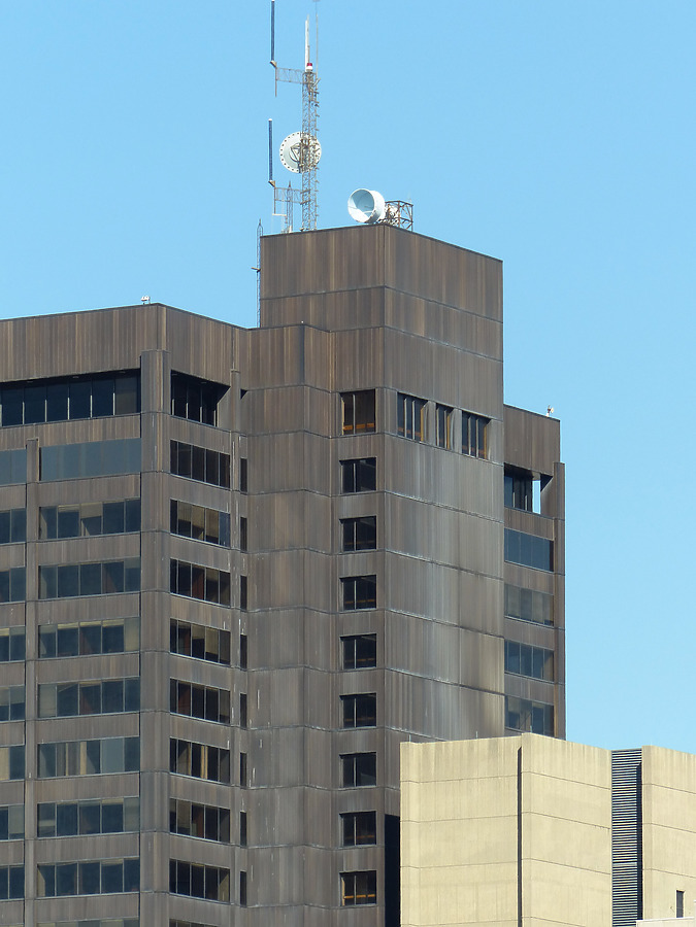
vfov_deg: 6.5
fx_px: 8123
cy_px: 464
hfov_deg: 4.9
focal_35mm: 303
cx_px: 348
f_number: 4
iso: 100
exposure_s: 1/1000
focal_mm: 54.5
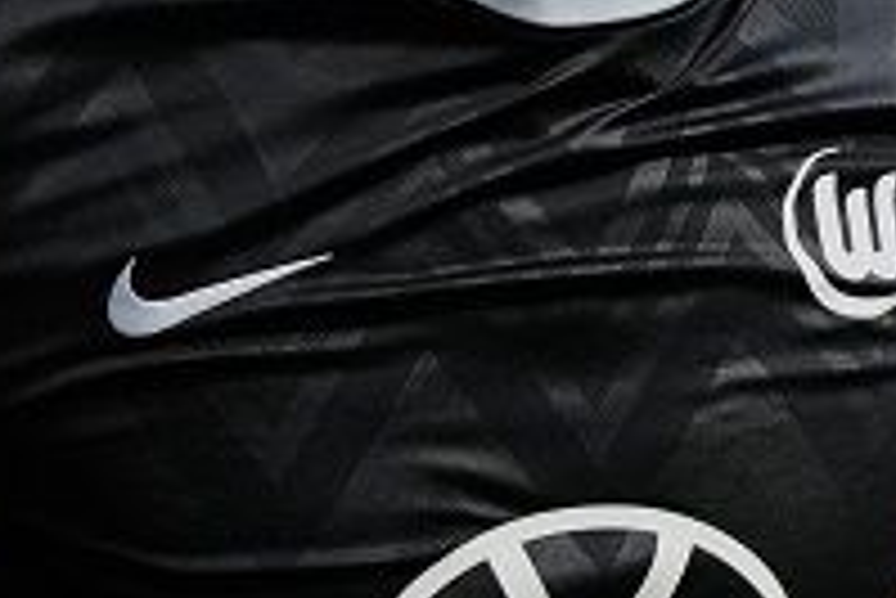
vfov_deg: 0.6
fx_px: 60024
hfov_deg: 0.9
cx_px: 1486
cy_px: -9
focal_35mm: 2410
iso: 500
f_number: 2.8
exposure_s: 1/3200
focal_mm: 400
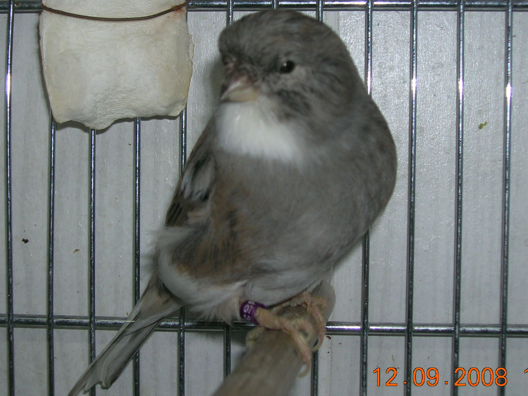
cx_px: 264
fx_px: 702
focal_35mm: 46
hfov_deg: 41.2
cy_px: 198
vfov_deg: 31.5
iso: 50
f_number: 3.2
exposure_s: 1/60.1
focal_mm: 7.7
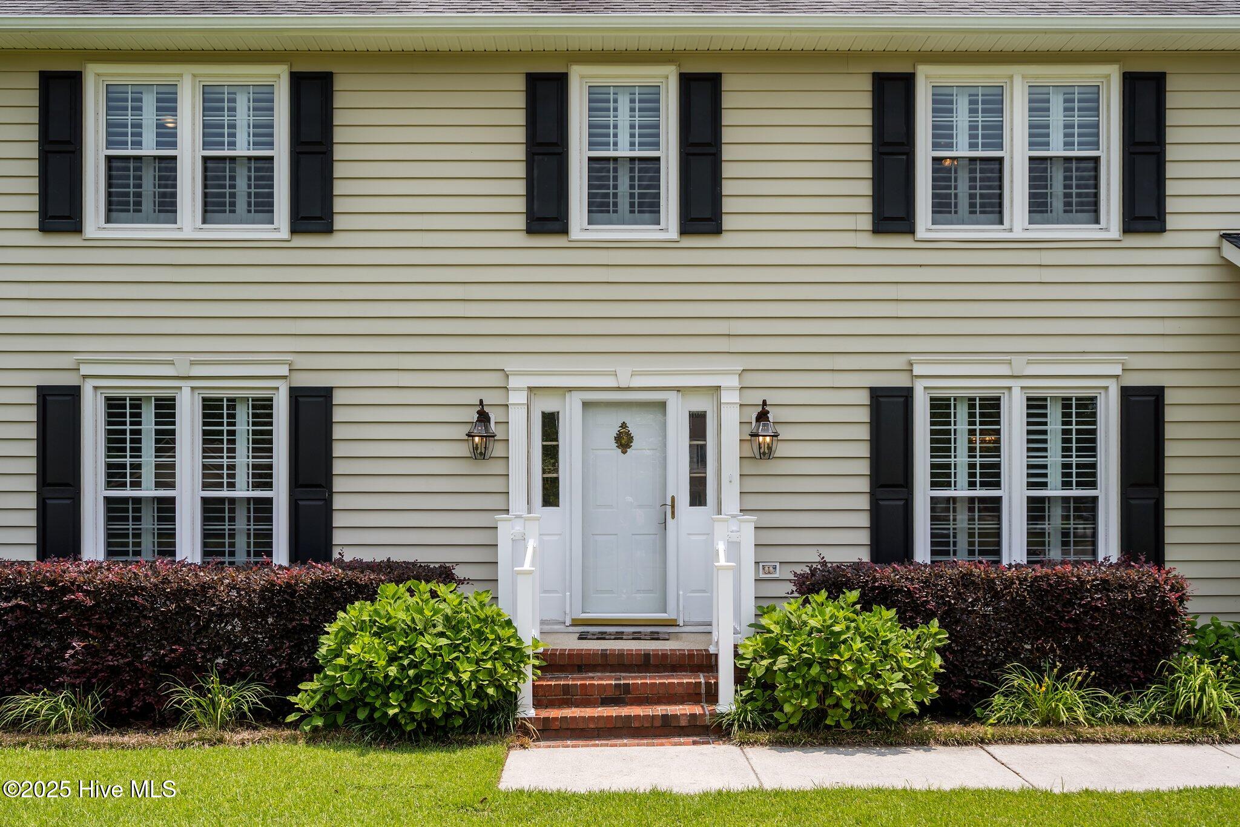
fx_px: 1033
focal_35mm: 30
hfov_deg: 61.9
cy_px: 414
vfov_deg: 43.6
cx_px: 620
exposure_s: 1/320
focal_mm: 30
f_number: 7.1
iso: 64
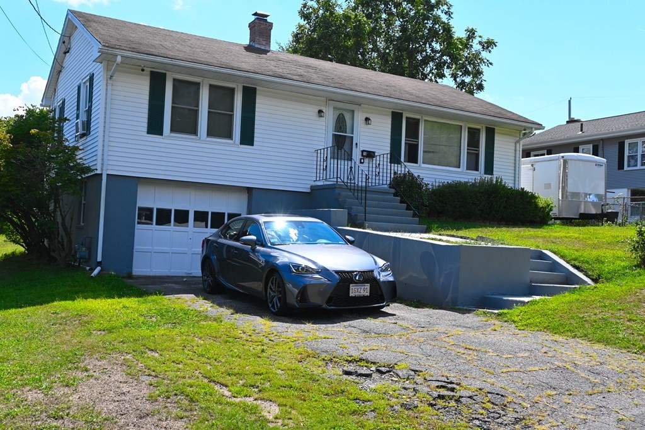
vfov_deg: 36.2
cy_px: 215
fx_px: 658
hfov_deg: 52.2
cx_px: 322
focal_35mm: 37
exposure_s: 1/320
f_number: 6.3
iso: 100
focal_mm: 24.5
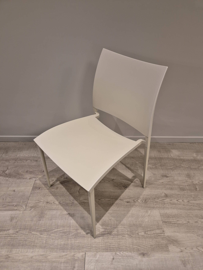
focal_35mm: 23
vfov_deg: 73.9
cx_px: 102
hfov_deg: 58.9
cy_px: 135
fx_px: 180
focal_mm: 5.4
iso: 200
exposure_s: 1/100
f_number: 1.8
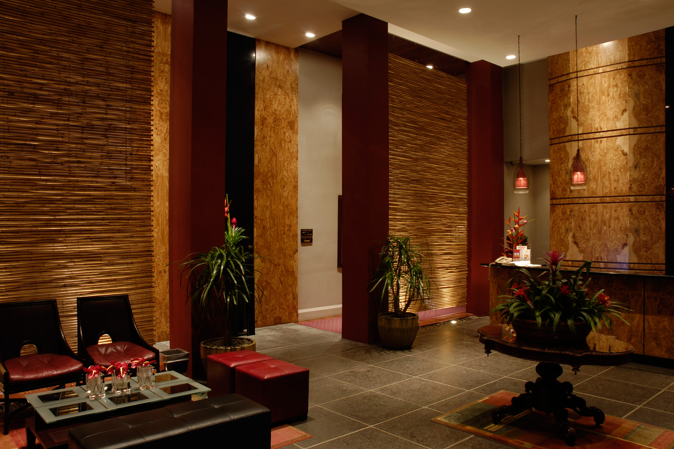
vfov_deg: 46.4
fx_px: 524
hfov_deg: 65.5
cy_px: 225
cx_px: 335
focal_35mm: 28
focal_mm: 18
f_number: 8
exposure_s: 5
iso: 100
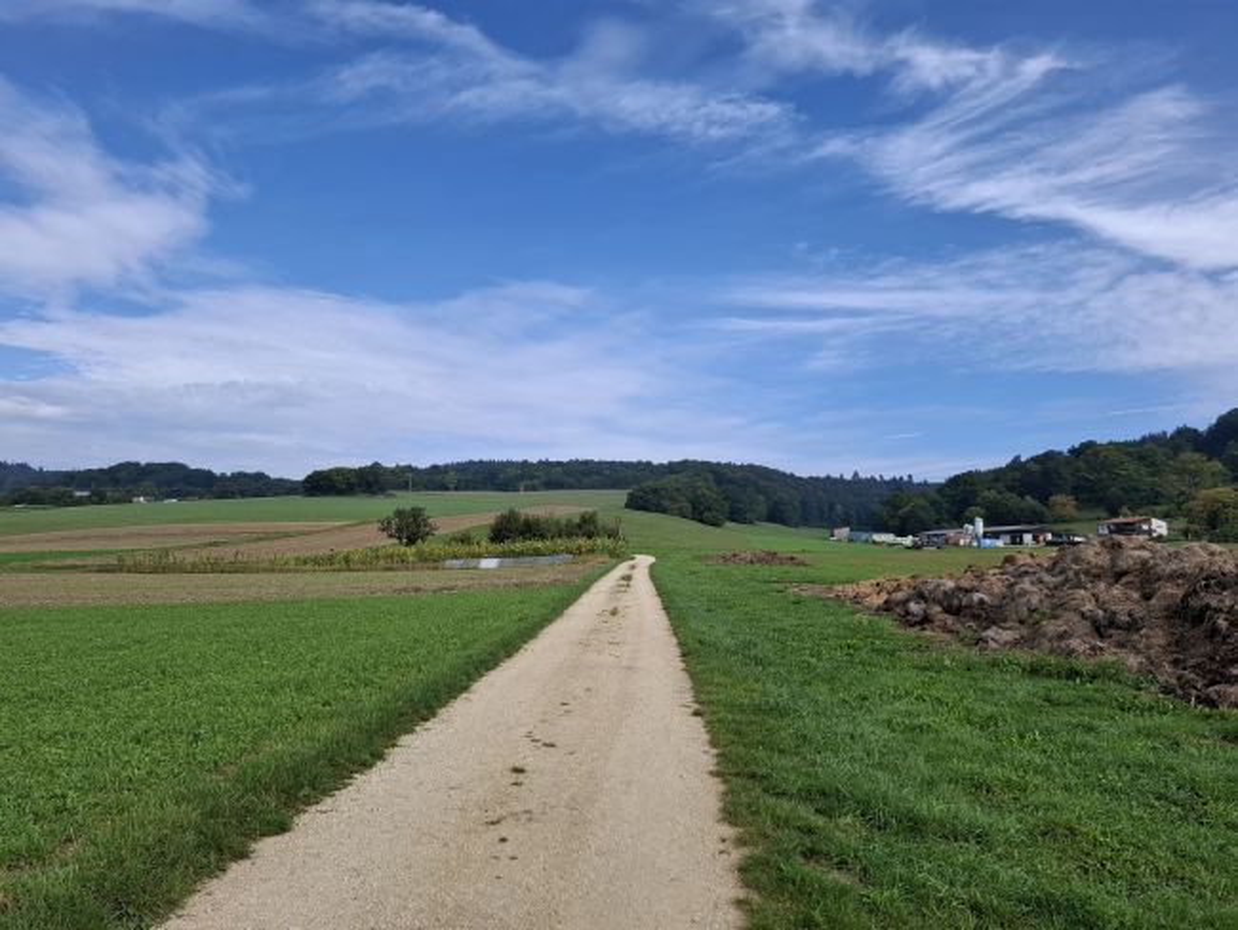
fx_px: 823
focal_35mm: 23
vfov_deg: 58.9
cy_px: 465
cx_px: 619
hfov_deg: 73.9
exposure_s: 1/1401
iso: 50
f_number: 1.8
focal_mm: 5.54
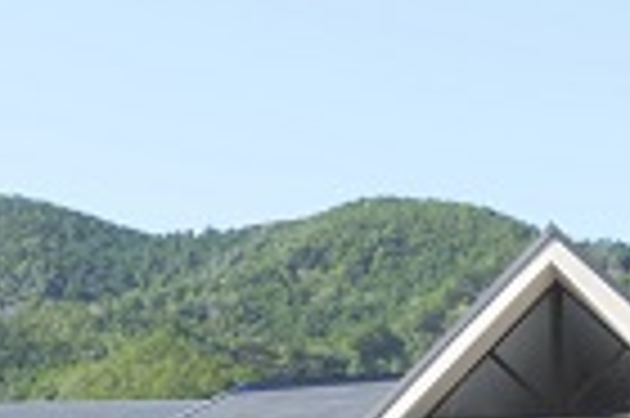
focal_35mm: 156
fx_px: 2727
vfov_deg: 8.7
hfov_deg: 13.2
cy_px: 521
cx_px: 198
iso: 100
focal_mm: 28
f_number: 4
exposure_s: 1/250
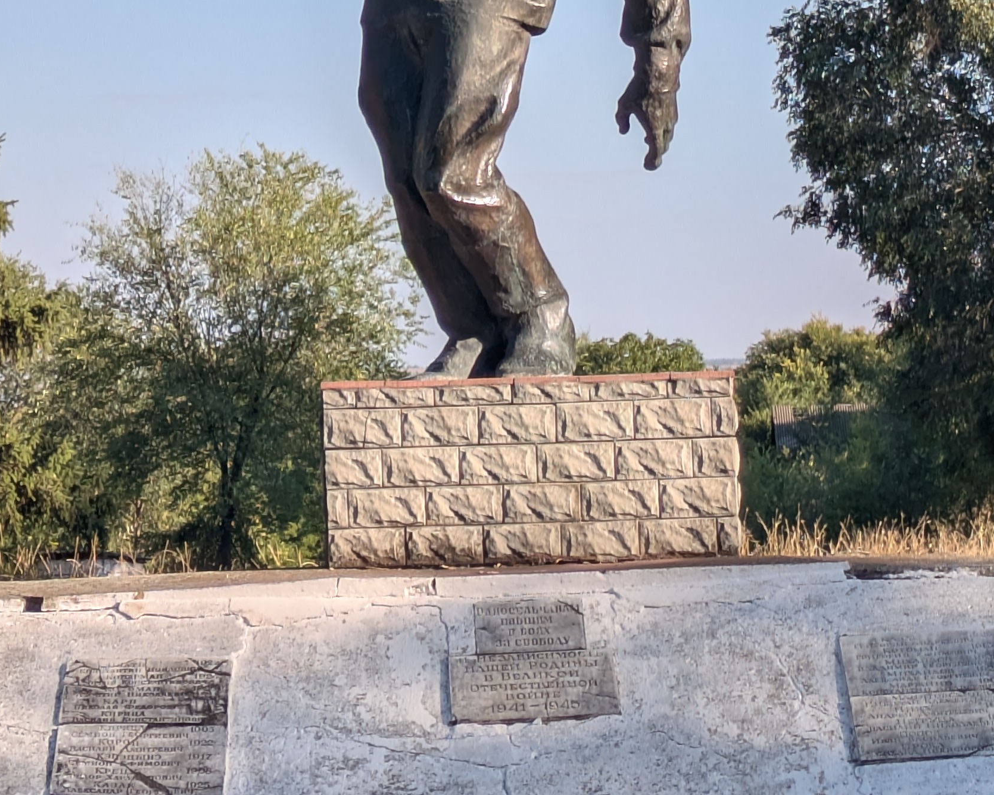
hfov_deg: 14.0
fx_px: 4060
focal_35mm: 138
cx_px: 507
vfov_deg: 11.1
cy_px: 14
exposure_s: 1/1372
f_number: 1.89
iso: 50
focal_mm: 5.43
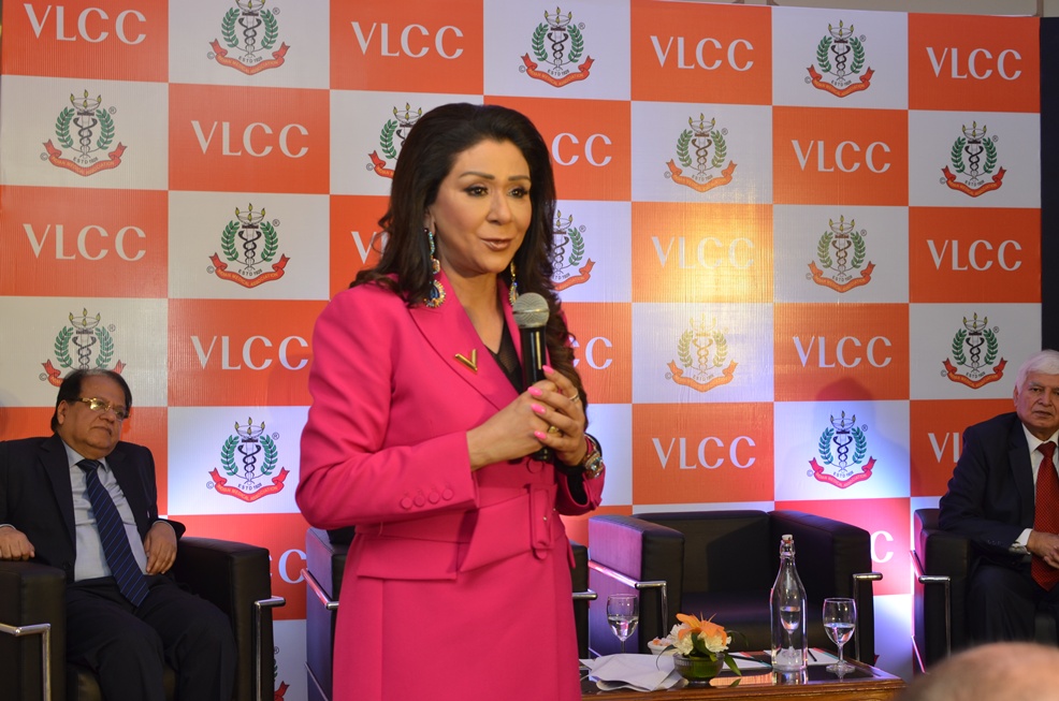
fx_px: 1541
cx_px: 530
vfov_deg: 25.6
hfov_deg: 37.9
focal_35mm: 52
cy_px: 350
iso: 320
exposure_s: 1/60
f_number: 5.6
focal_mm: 35
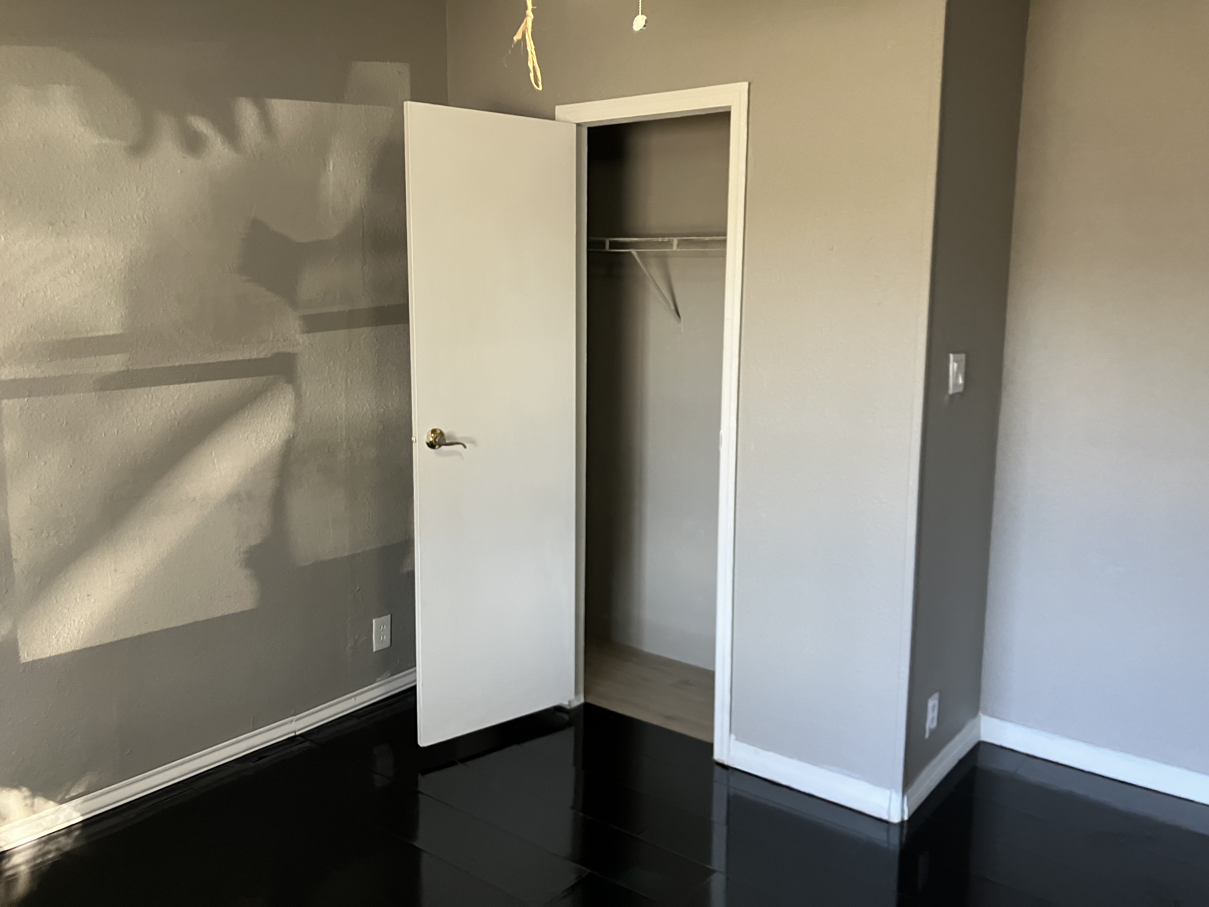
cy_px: 454
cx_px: 604
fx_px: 978
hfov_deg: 63.4
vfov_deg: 49.7
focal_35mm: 28
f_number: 1.8
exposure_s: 1/60
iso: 125
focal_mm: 3.99
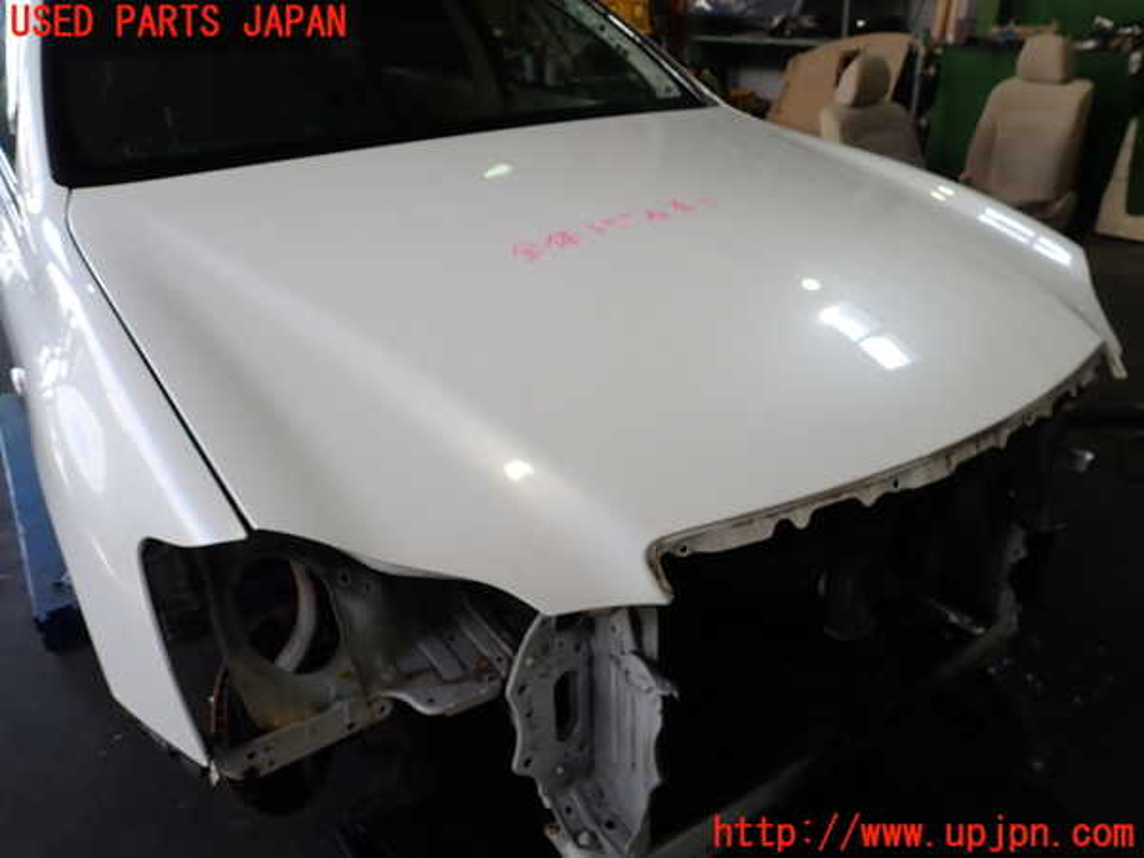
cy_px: 429
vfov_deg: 54.9
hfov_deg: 69.4
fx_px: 826
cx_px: 572
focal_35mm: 25
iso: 100
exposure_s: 1/80
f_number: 2.8
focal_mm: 4.5
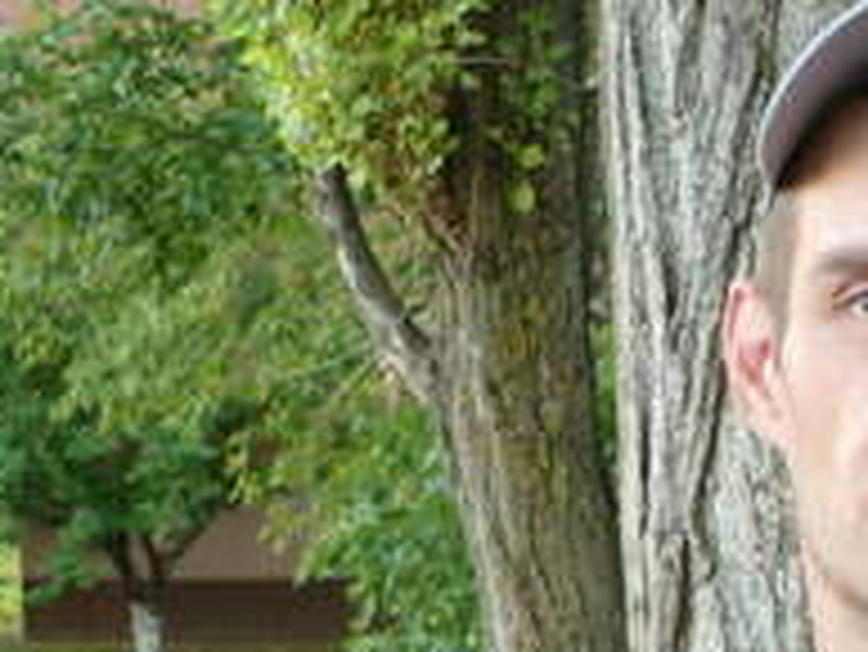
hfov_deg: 17.9
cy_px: 902
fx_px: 2660
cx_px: 931
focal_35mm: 106
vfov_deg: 13.4
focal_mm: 5.5
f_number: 2.8
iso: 80
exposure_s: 1/30
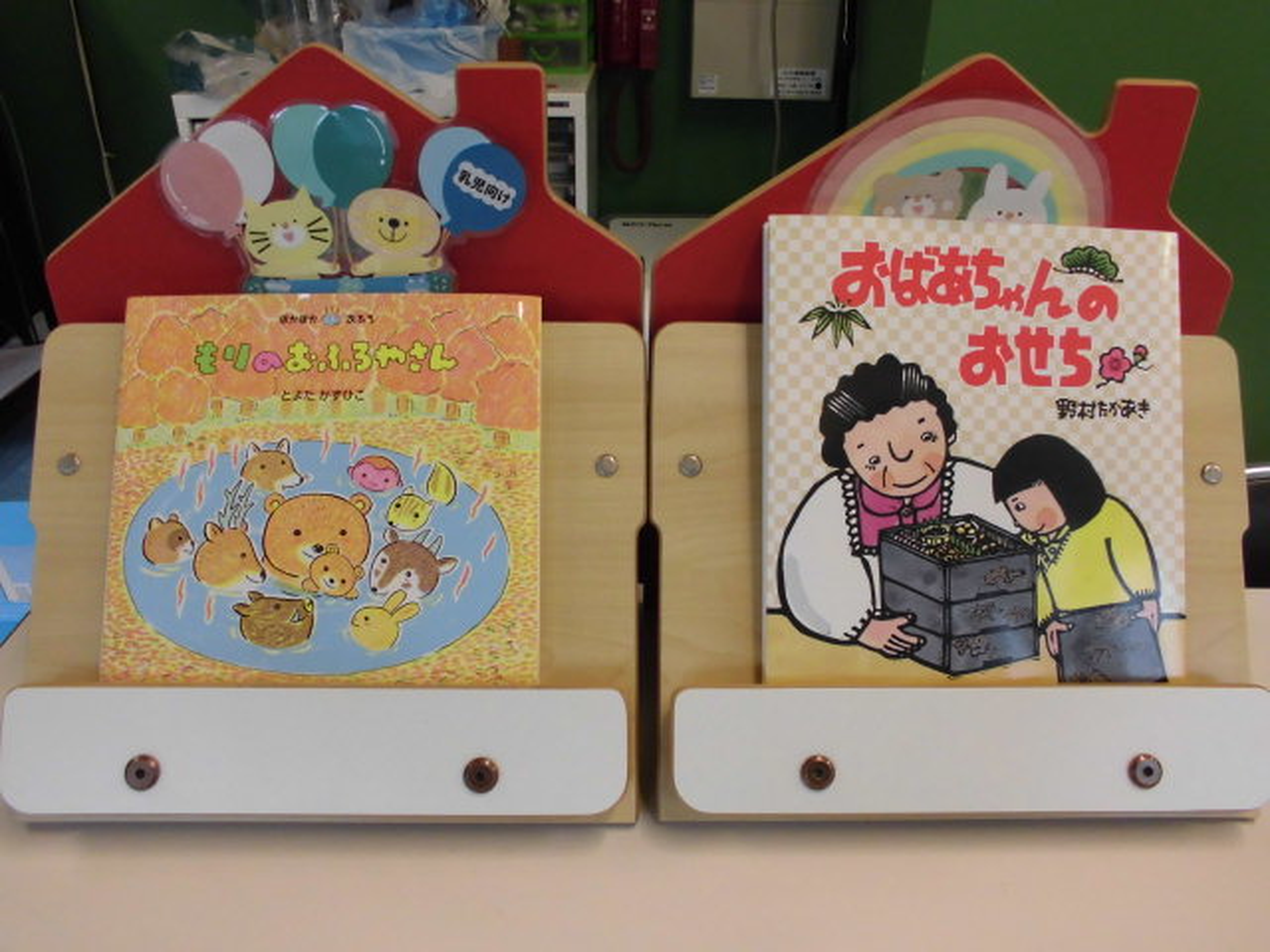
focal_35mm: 26
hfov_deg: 67.3
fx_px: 954
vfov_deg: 53.1
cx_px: 635
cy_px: 476
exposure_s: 1/60
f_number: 3.5
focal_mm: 4.6
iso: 200
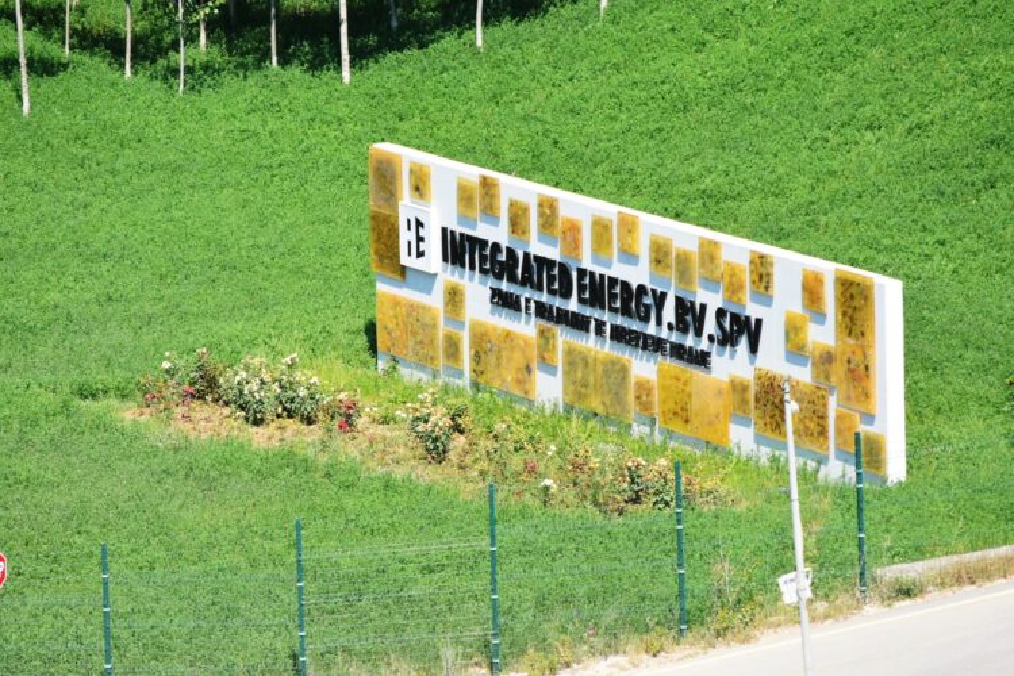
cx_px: 507
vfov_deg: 4.6
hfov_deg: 6.9
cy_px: 338
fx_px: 8449
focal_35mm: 300
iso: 1000
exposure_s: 1/1250
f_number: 9
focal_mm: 200
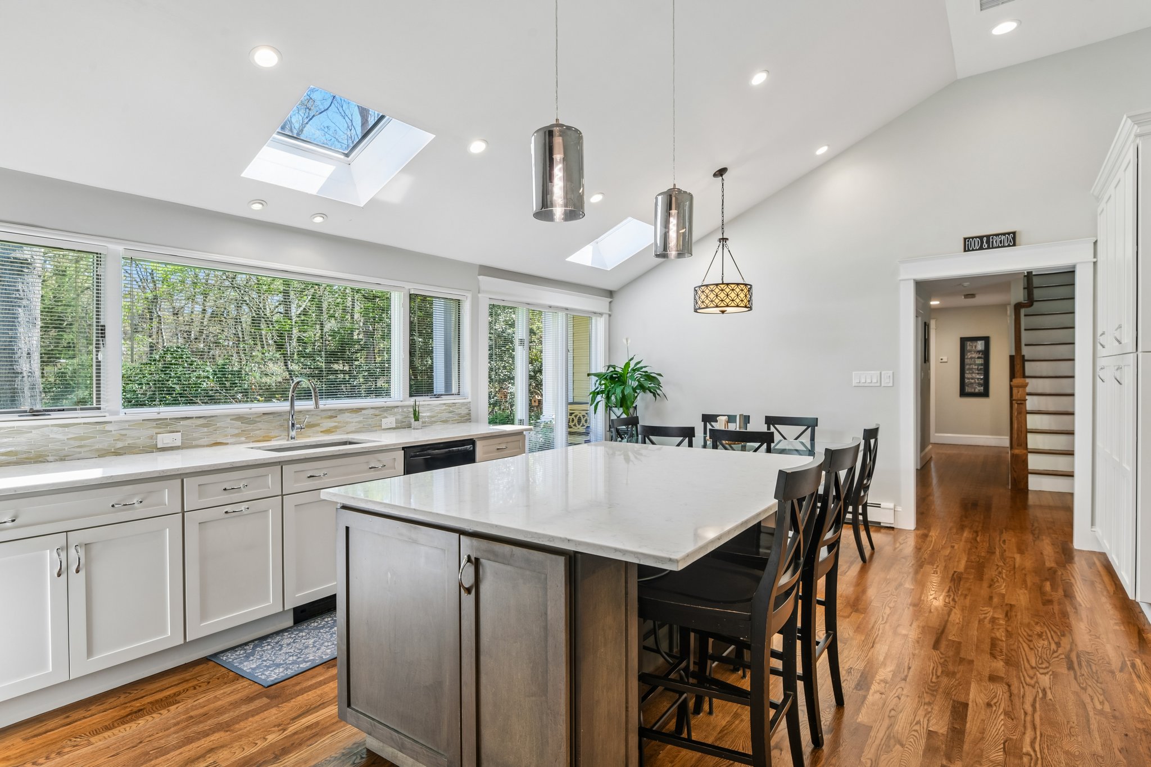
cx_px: 576
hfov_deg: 86.9
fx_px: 607
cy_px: 384
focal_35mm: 19
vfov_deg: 64.5
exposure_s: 1/13
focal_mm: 19
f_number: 8
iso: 160
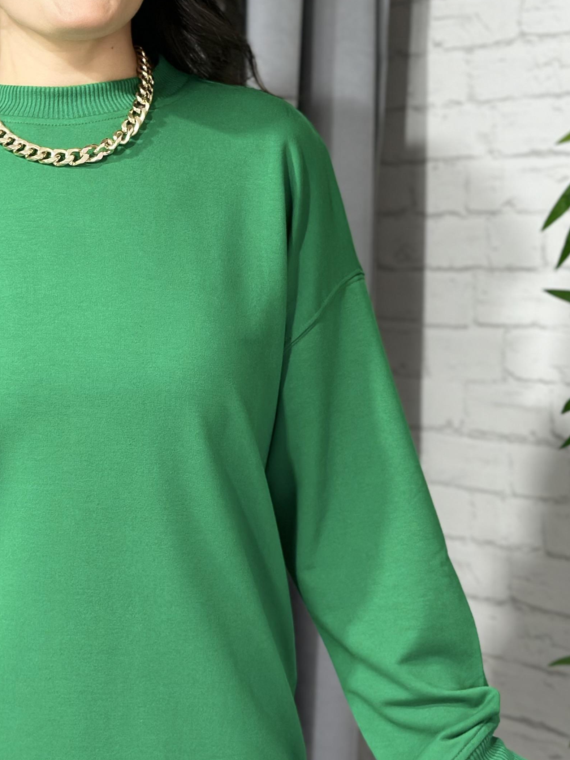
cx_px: 123
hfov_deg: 16.0
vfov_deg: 21.3
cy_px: 325
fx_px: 2020
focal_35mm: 92
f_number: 1.78
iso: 80
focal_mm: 6.86
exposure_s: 1/50
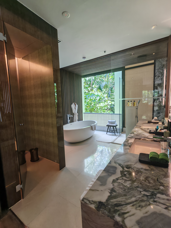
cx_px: 86
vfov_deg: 94.5
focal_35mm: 16
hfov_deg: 78.1
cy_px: 114
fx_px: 105
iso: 200
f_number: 2.2
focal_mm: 1.96
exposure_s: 1/50
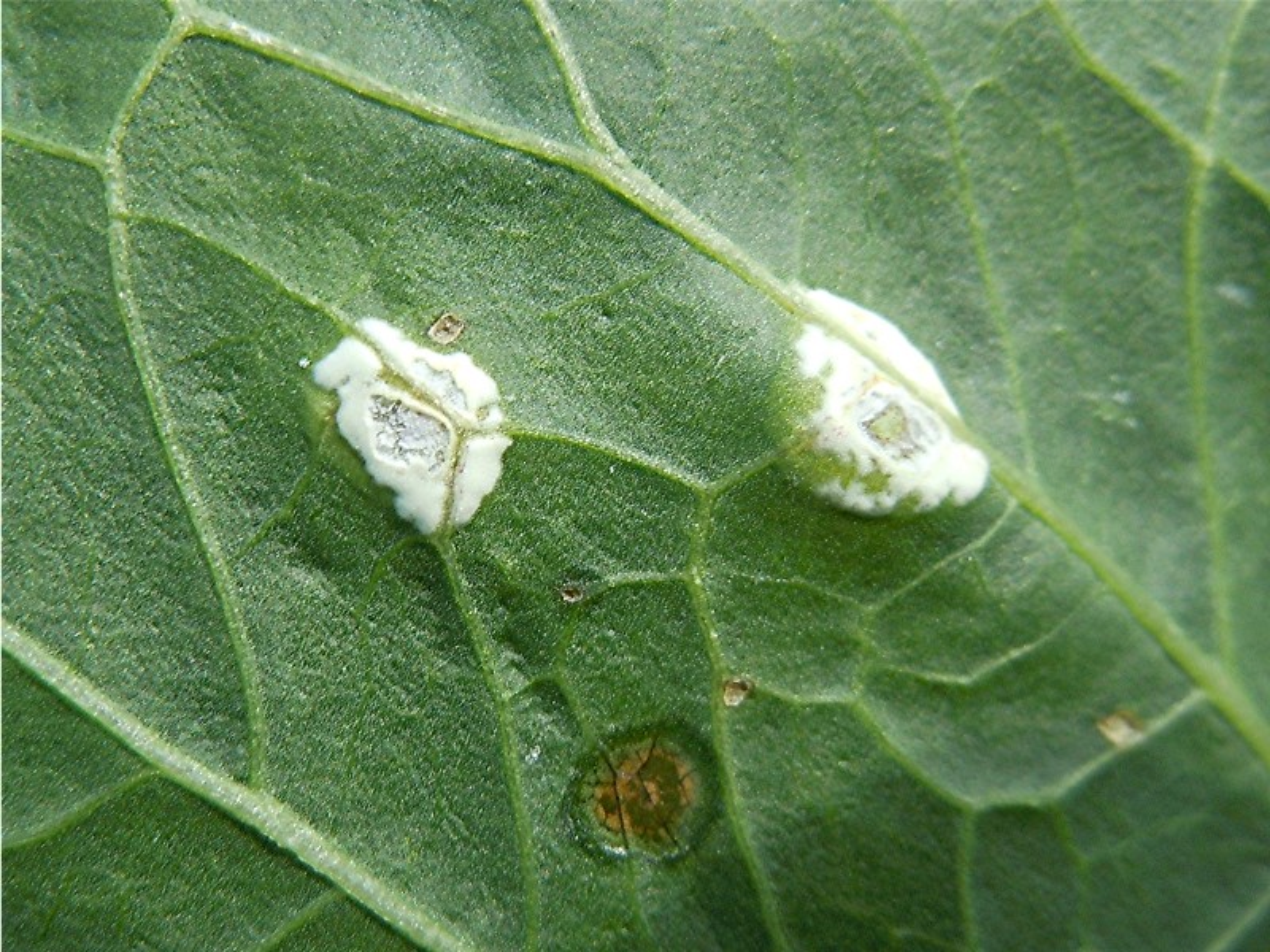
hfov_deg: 60.0
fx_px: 1101
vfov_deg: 46.8
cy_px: 476
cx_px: 635
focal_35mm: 30
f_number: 3.5
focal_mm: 5.4
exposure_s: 1/400
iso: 100
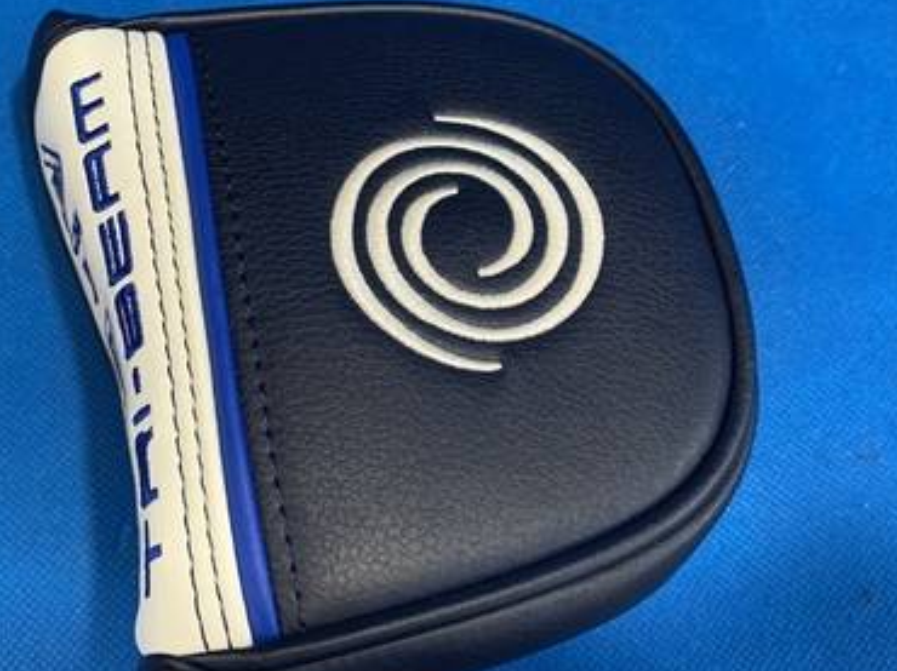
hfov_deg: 41.6
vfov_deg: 32.1
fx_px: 1165
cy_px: 271
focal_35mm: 45
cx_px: 305
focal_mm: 4.25
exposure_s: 1/60
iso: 200
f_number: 1.8
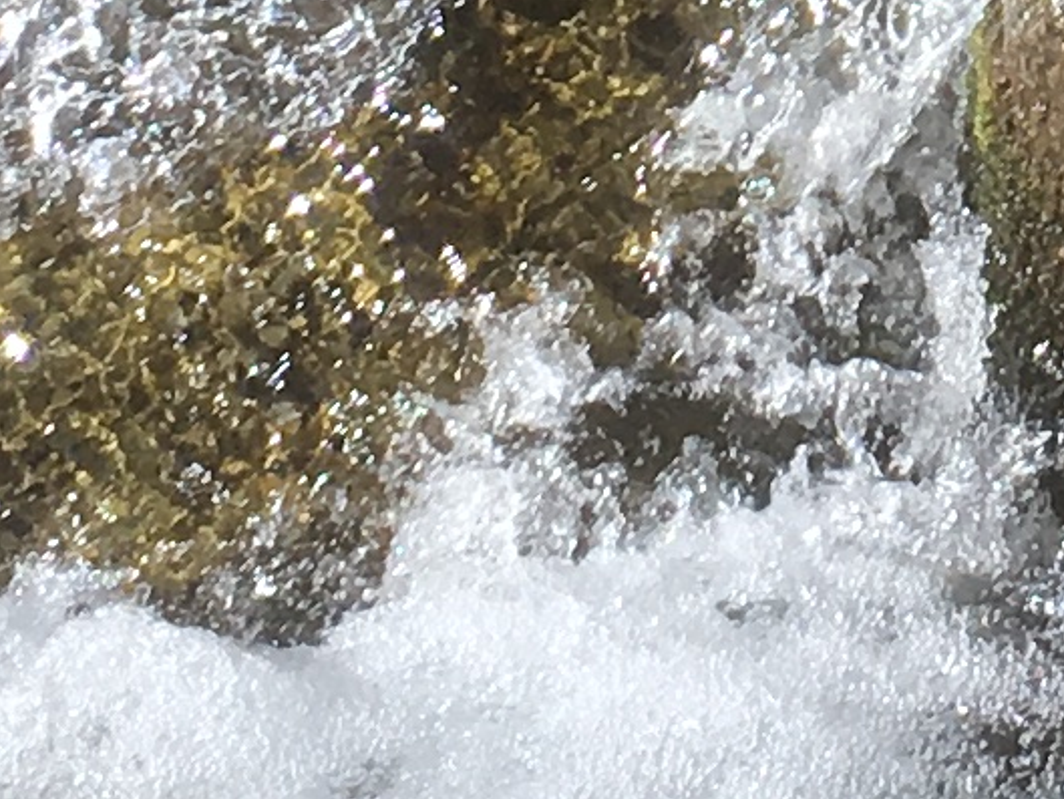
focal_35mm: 221
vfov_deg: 6.4
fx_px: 6794
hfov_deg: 8.7
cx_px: 1653
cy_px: -1145
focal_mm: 4.15
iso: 25
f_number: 2.2
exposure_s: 1/1148
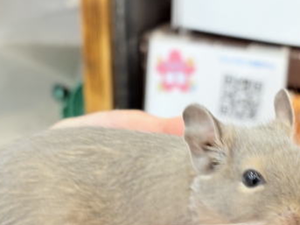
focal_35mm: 97
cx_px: 185
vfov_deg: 15.1
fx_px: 840
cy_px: 186
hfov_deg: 20.2
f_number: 1.6
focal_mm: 5.96
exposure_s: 1/50
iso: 100
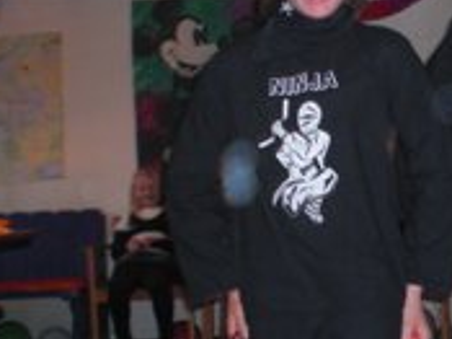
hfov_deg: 22.1
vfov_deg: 16.9
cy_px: 127
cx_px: 380
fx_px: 1135
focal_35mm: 87
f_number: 3.1
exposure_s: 1/30
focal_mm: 6.3
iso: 200
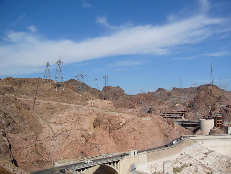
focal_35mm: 35
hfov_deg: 52.6
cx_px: 116
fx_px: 234
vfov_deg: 40.7
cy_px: 87
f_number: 8
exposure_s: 1/320
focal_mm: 5.8
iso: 50
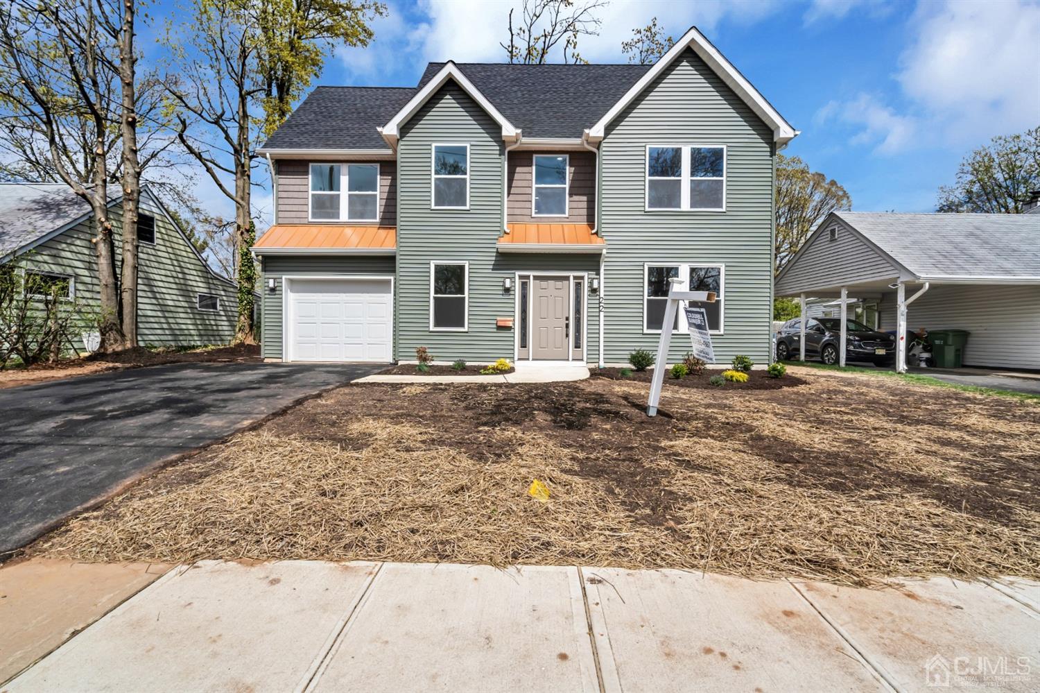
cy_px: 346
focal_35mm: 16
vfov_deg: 73.7
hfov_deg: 96.8
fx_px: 462
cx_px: 520
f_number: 16
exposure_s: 1/200
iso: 200
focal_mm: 16
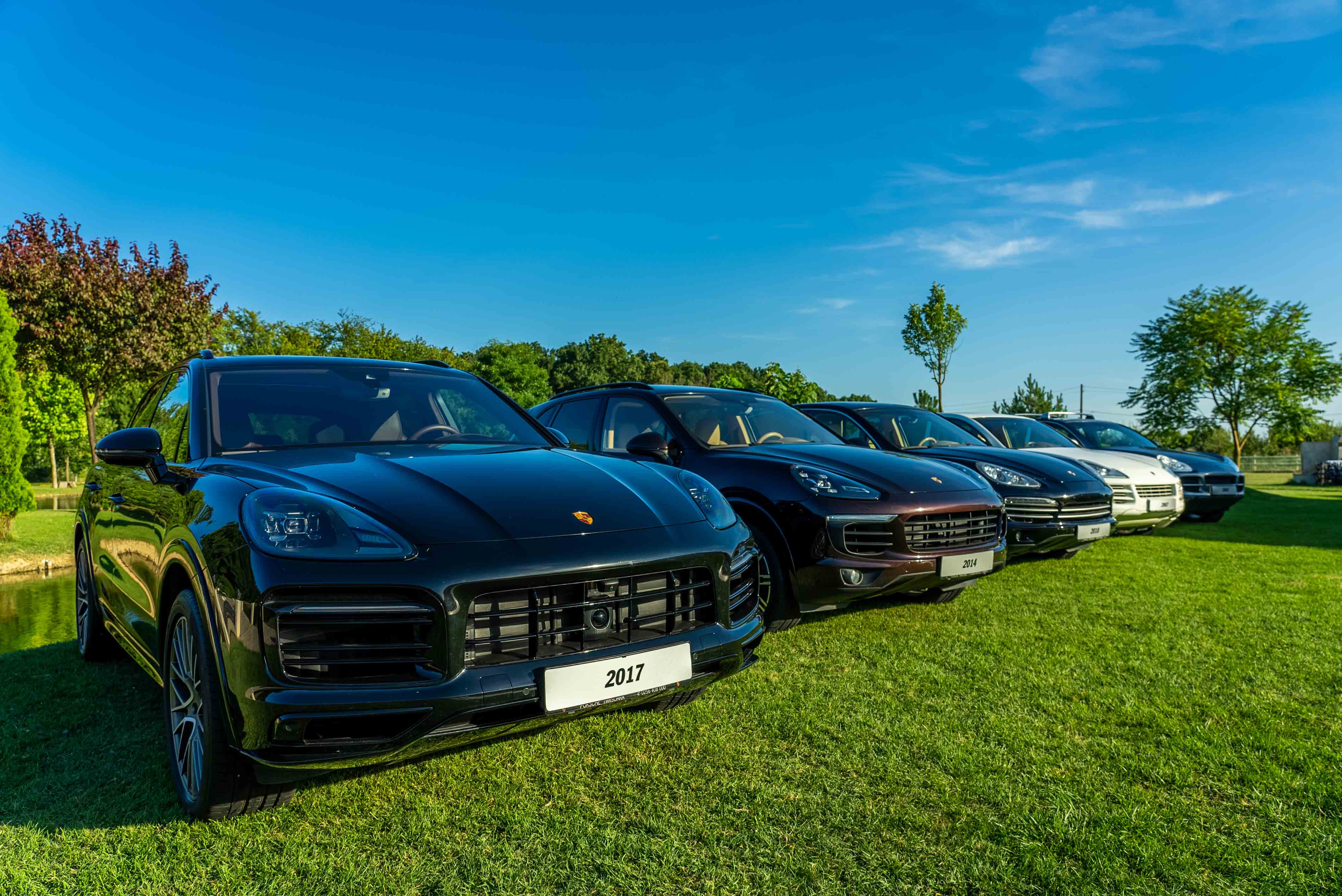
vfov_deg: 53.2
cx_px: 671
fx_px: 895
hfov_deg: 73.7
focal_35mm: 24
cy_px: 448
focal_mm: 24
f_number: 6.3
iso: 100
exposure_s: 1/250
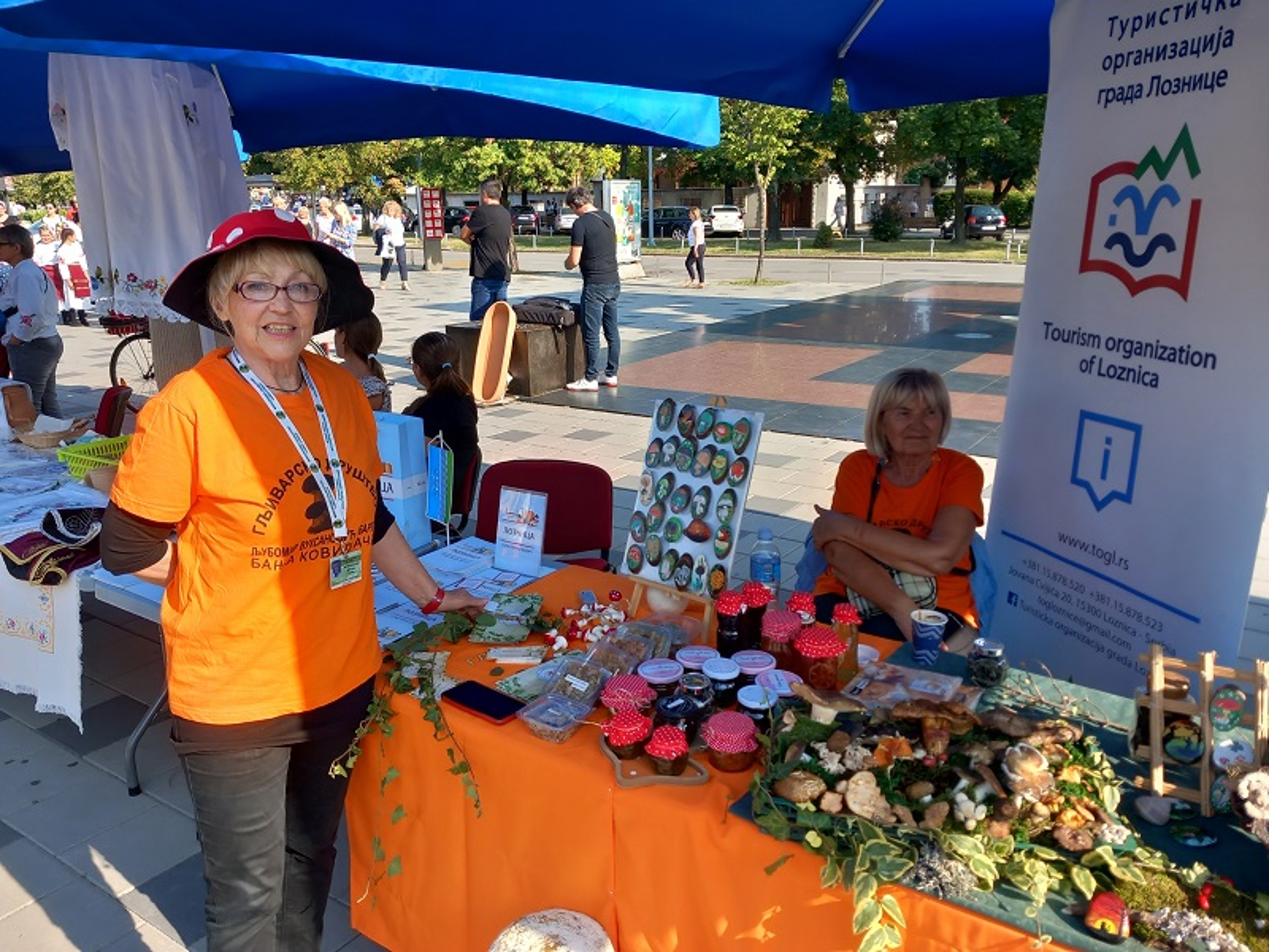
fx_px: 990
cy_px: 476
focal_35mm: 27
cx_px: 634
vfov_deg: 51.4
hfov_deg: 65.3
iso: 20
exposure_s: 1/177
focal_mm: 4
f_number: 1.8
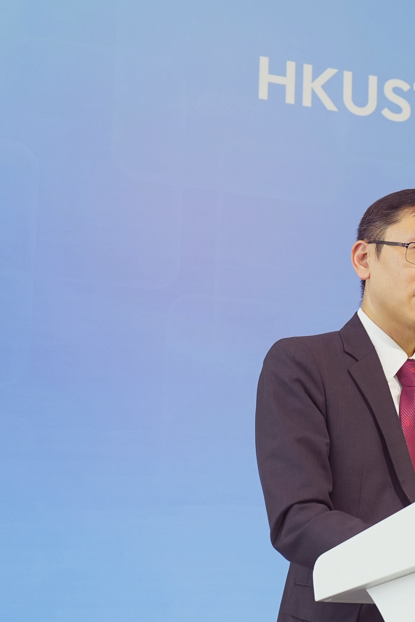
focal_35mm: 96
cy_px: 375
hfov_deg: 13.4
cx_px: 642
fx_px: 1660
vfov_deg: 21.2
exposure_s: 1/125
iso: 800
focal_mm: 40
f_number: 4
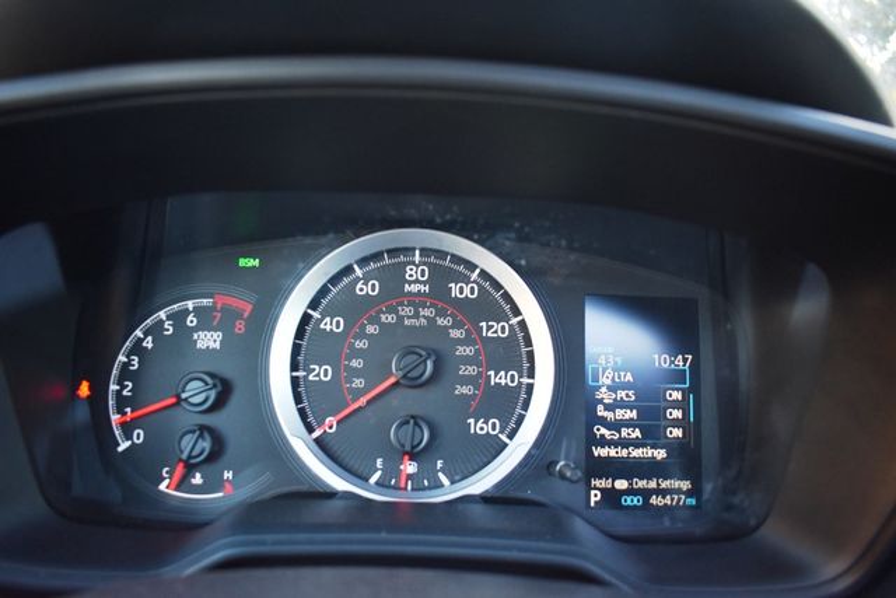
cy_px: 299
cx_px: 448
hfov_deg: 67.4
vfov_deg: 48.0
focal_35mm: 27
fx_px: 672
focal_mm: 18
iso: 900
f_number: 3.5
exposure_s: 1/125
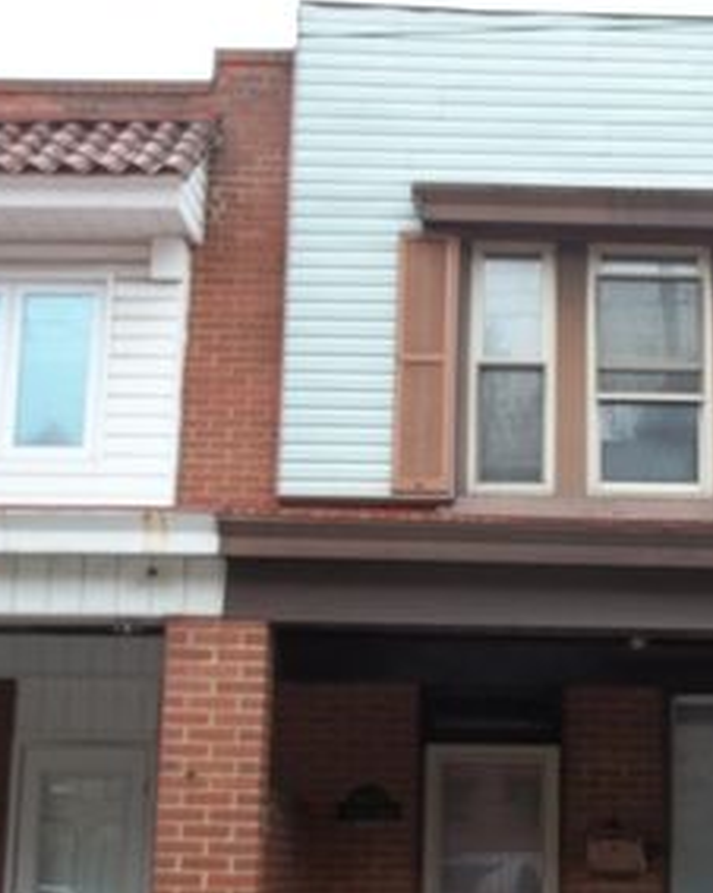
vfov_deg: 32.9
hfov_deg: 26.1
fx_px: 1505
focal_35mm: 57
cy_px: 560
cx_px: 593
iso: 64
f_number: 3.3
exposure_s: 1/40
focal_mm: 5.9
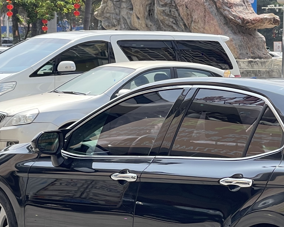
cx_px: 299
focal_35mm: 162
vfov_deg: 9.5
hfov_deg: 11.8
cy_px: 145
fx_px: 1362
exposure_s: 1/585
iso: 20
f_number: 2.2
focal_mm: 7.5
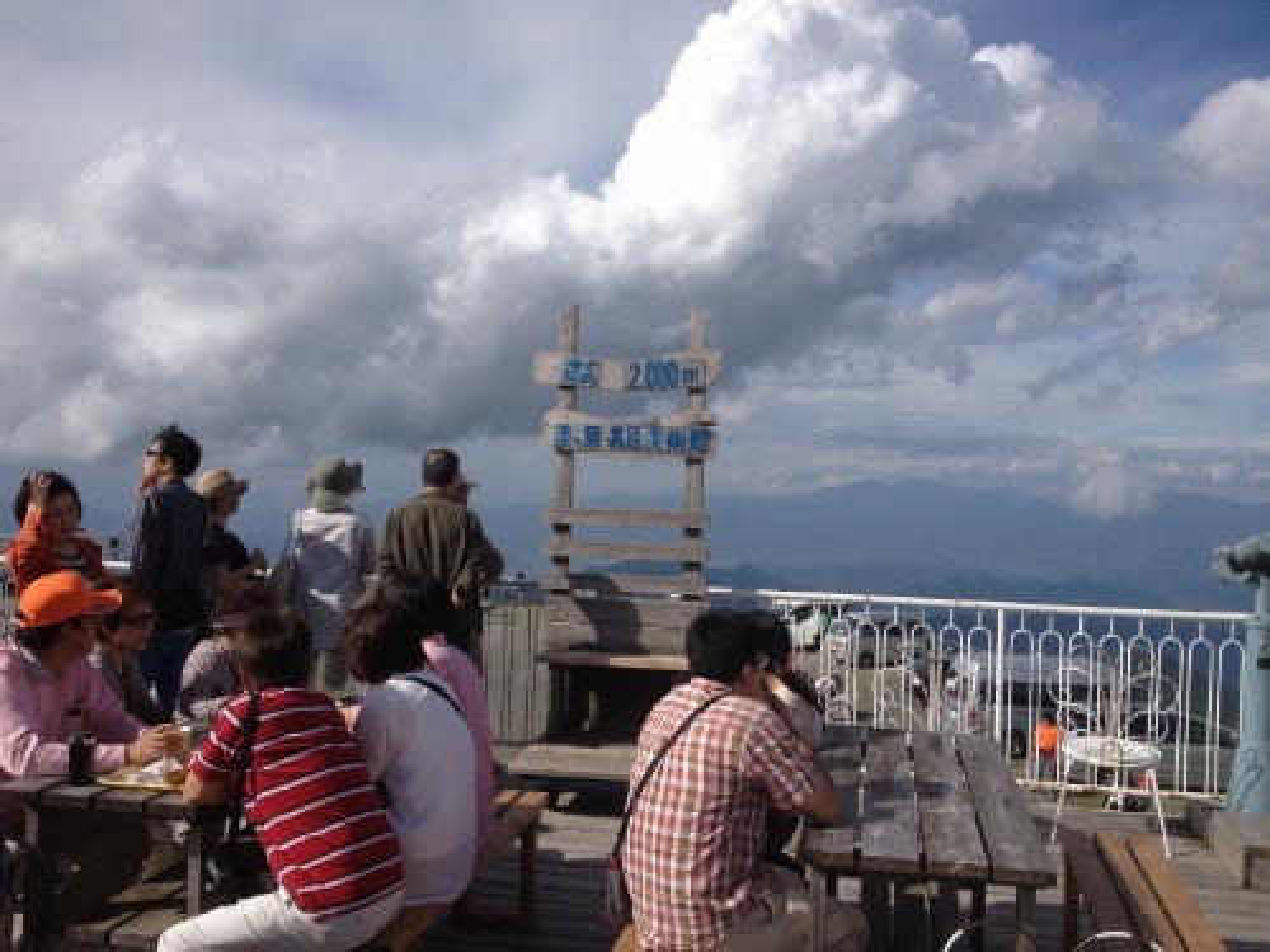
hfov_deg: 52.6
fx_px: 1284
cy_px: 476
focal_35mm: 35
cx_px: 635
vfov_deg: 40.7
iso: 50
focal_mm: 4.28
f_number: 2.4
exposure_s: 1/2632
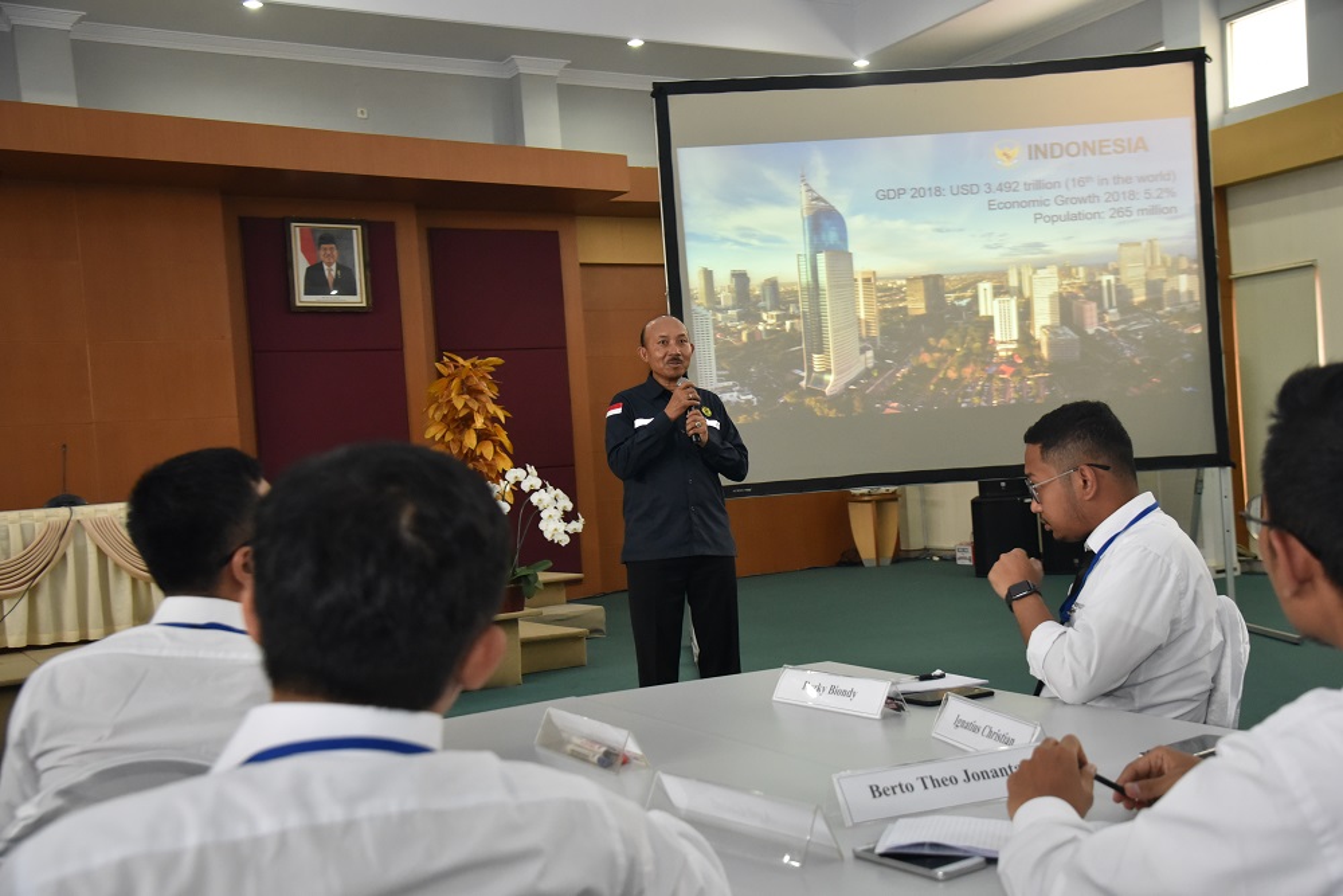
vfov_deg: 35.1
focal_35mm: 38
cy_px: 448
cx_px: 672
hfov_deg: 50.7
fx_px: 1418
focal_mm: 38
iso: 3200
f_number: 5.6
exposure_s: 1/80
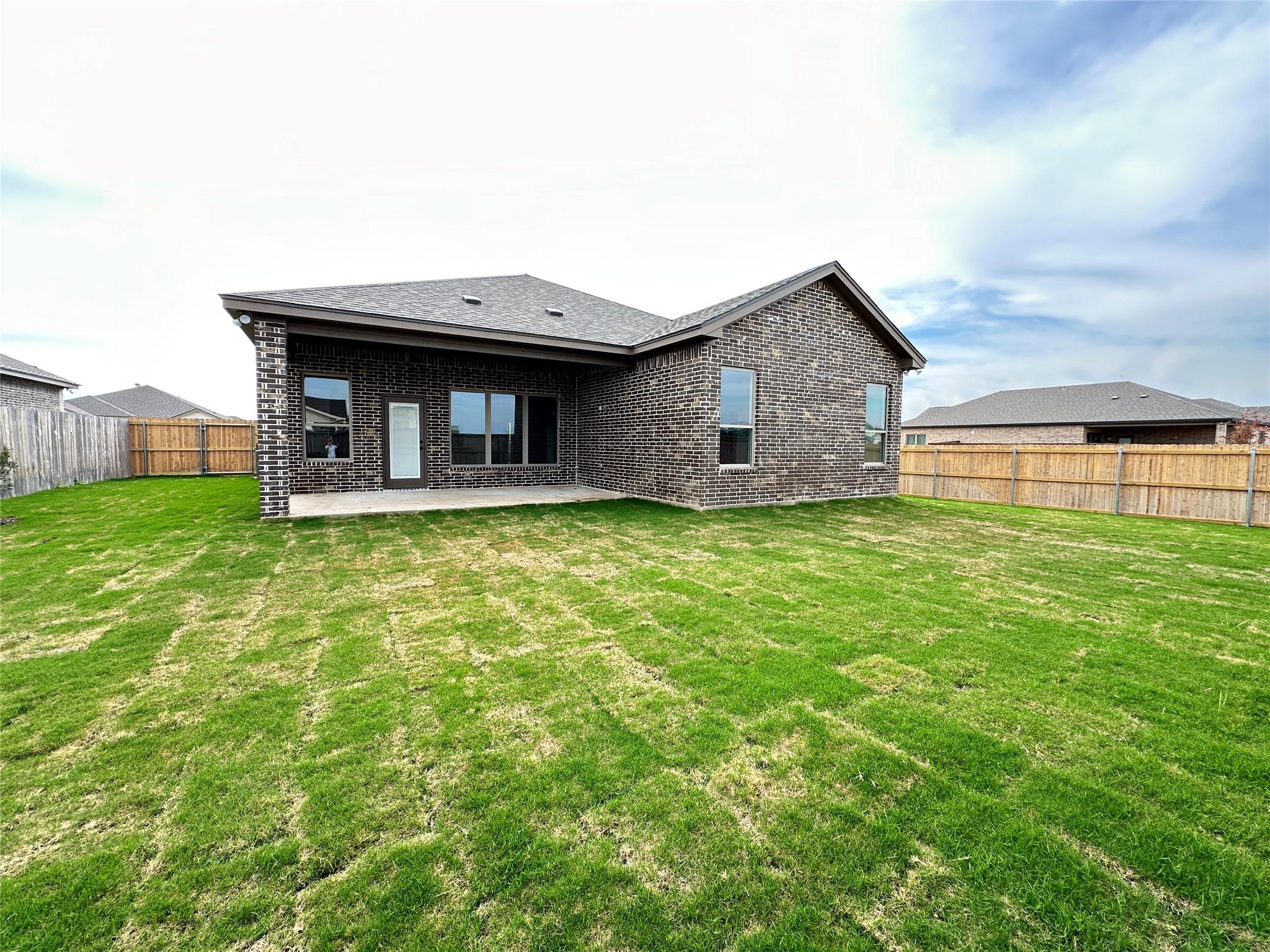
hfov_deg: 102.1
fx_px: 514
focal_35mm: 14
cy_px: 476
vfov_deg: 85.7
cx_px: 635
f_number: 2.2
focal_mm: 2.22
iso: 40
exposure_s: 1/241
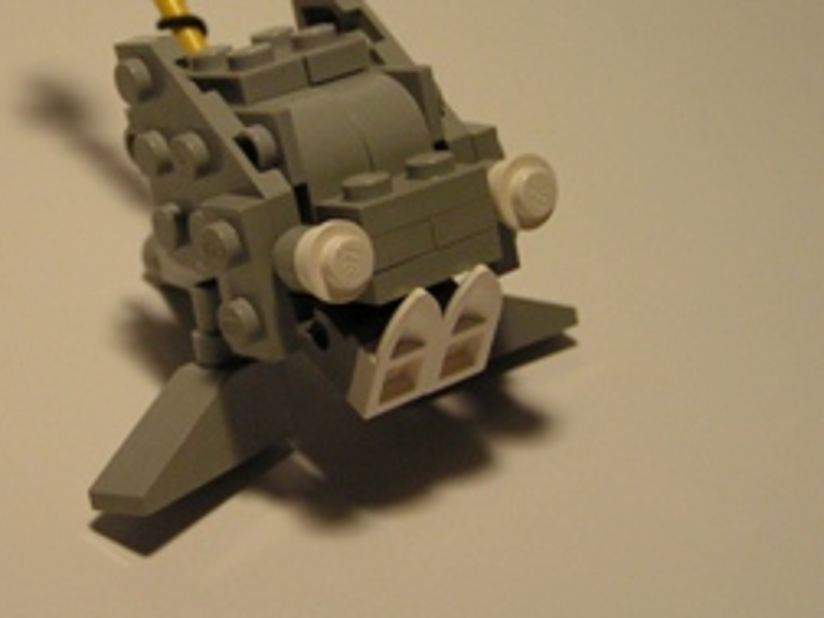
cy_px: 132
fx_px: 1952
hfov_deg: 23.7
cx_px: 278
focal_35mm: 82
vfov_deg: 17.9
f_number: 2.8
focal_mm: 7.4
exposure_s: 1/50
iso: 125
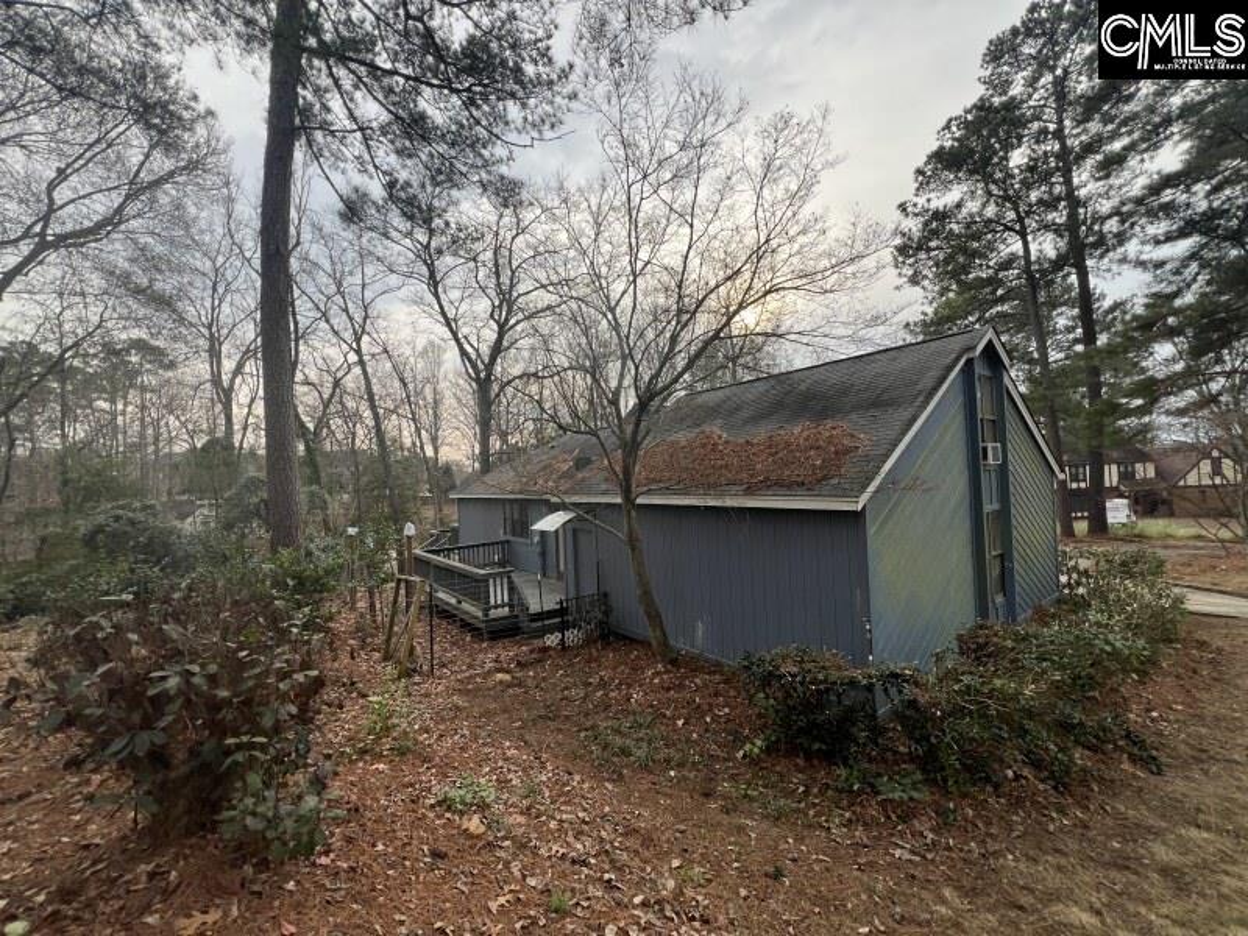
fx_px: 469
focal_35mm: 13
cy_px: 468
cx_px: 624
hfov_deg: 106.2
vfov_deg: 89.9
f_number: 1.8
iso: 32
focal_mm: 1.57
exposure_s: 1/277
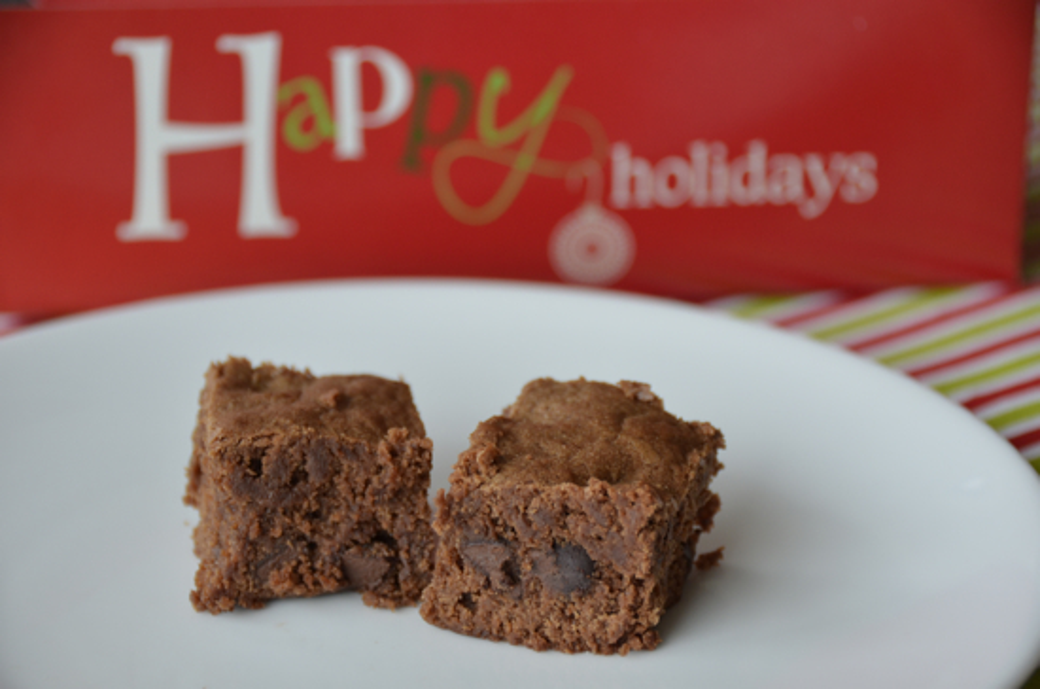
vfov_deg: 11.4
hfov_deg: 17.1
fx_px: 3459
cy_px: 344
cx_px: 520
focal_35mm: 120
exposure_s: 1/50
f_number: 5
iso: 400
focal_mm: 80
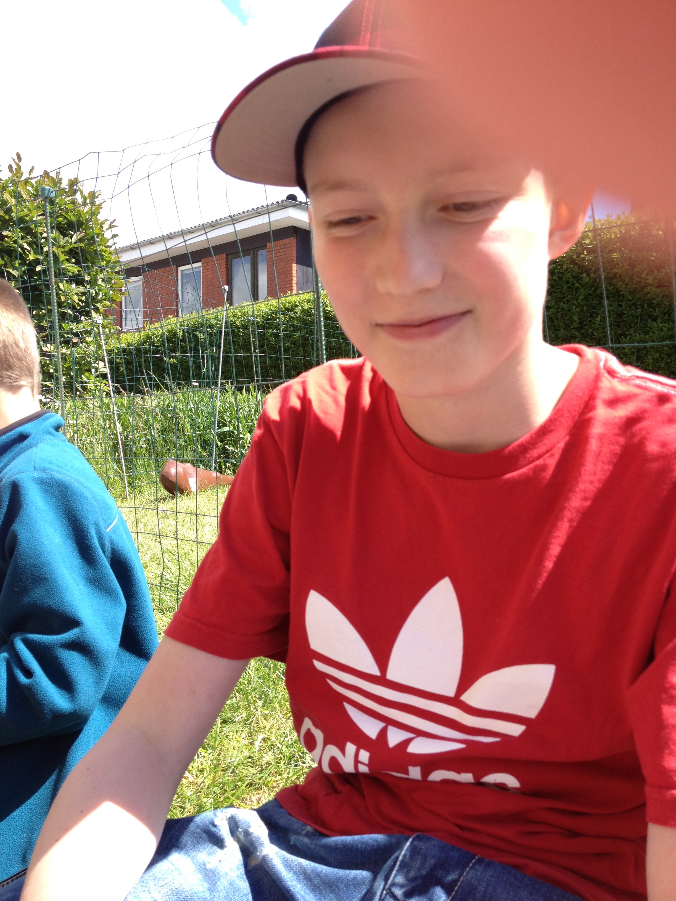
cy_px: 450
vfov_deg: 52.6
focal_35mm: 35
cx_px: 338
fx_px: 911
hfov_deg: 40.7
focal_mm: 4.28
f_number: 2.4
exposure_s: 1/464
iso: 64
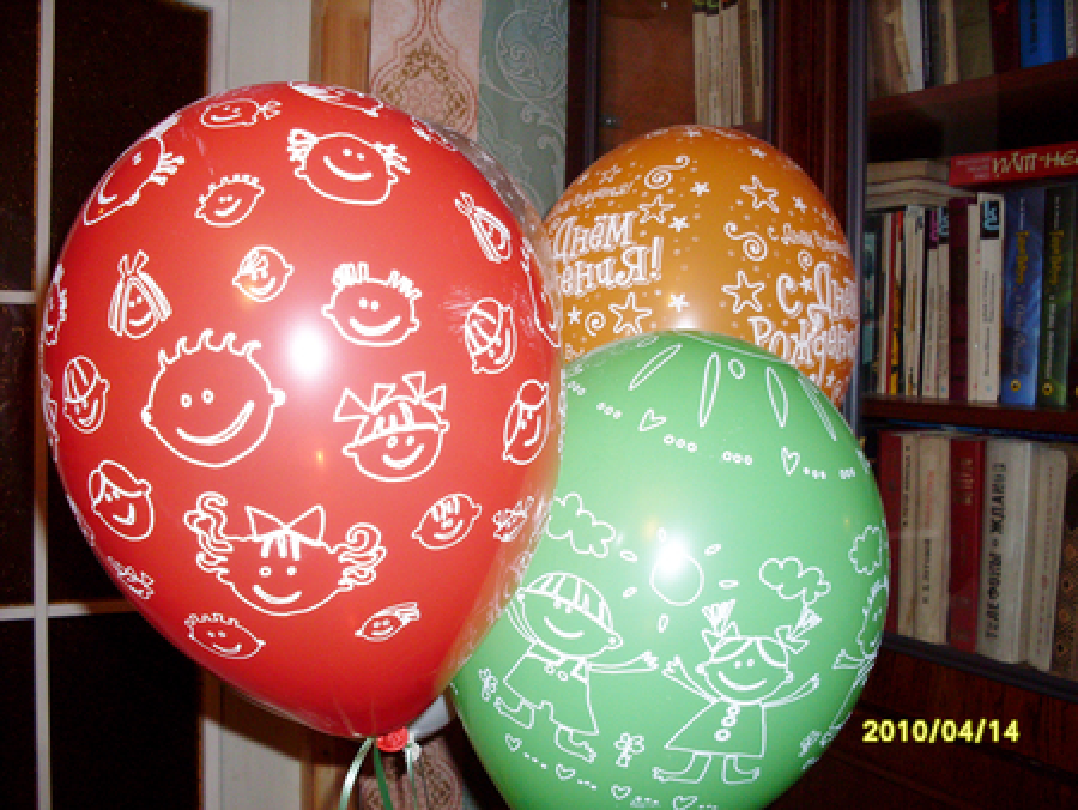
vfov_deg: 37.8
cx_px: 539
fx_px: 1184
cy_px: 405
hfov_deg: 49.0
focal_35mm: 38
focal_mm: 6.3
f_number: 2.8
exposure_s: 1/45
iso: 100
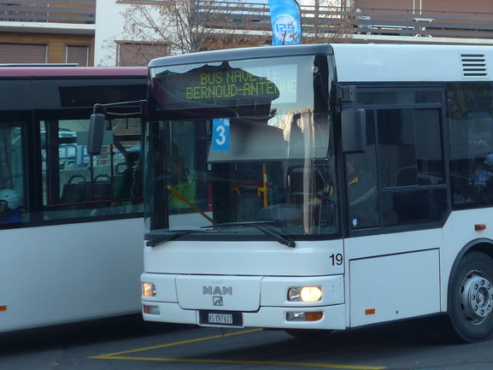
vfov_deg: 11.5
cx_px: 448
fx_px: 1838
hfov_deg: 15.1
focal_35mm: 129
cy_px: 100
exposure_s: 1/80
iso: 80
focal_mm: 12.7
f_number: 3.7
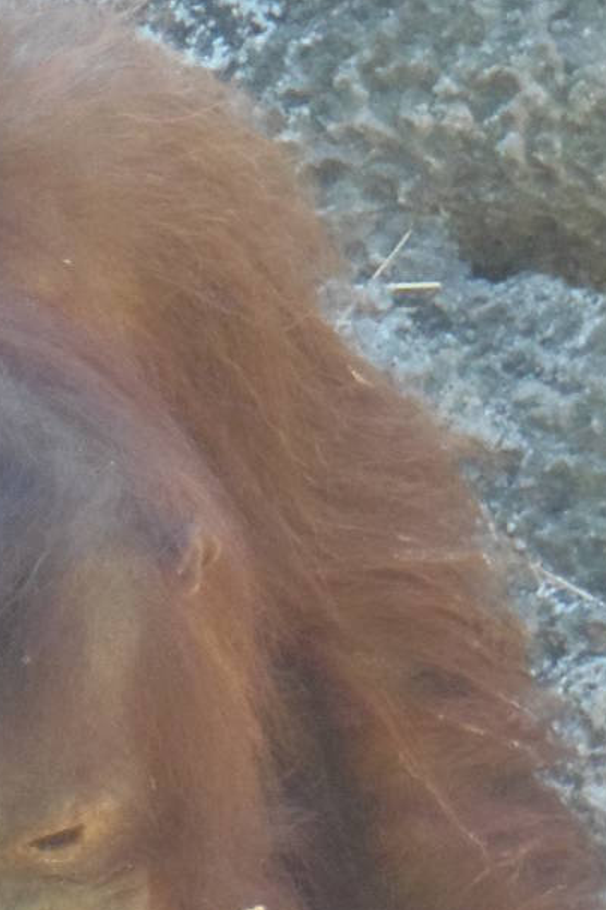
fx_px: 30989
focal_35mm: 1226
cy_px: 811
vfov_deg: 1.7
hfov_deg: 1.1
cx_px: 75
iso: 400
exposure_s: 1/80
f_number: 5
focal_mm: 82.8
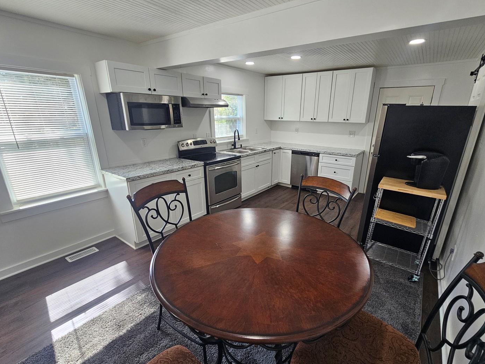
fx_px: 210
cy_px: 189
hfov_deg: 98.1
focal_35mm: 15
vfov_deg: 81.7
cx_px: 255
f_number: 2.2
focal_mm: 2.2
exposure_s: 1/60
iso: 64
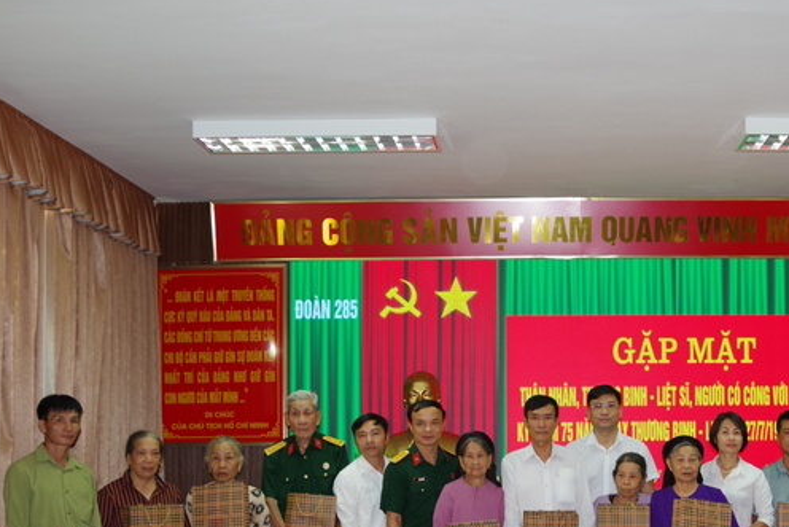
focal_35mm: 50
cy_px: 416
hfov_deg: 38.9
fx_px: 1096
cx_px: 560
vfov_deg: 26.5
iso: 400
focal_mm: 21
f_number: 4.5
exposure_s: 1/30
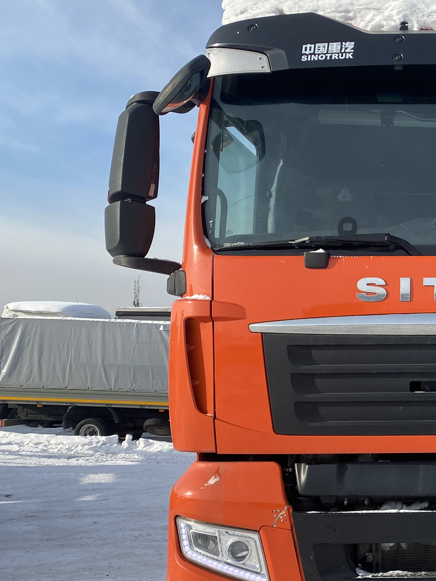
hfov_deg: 25.8
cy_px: 336
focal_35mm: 51
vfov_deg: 37.4
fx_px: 856
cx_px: 510
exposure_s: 1/2268
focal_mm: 4.25
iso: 32
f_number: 1.8
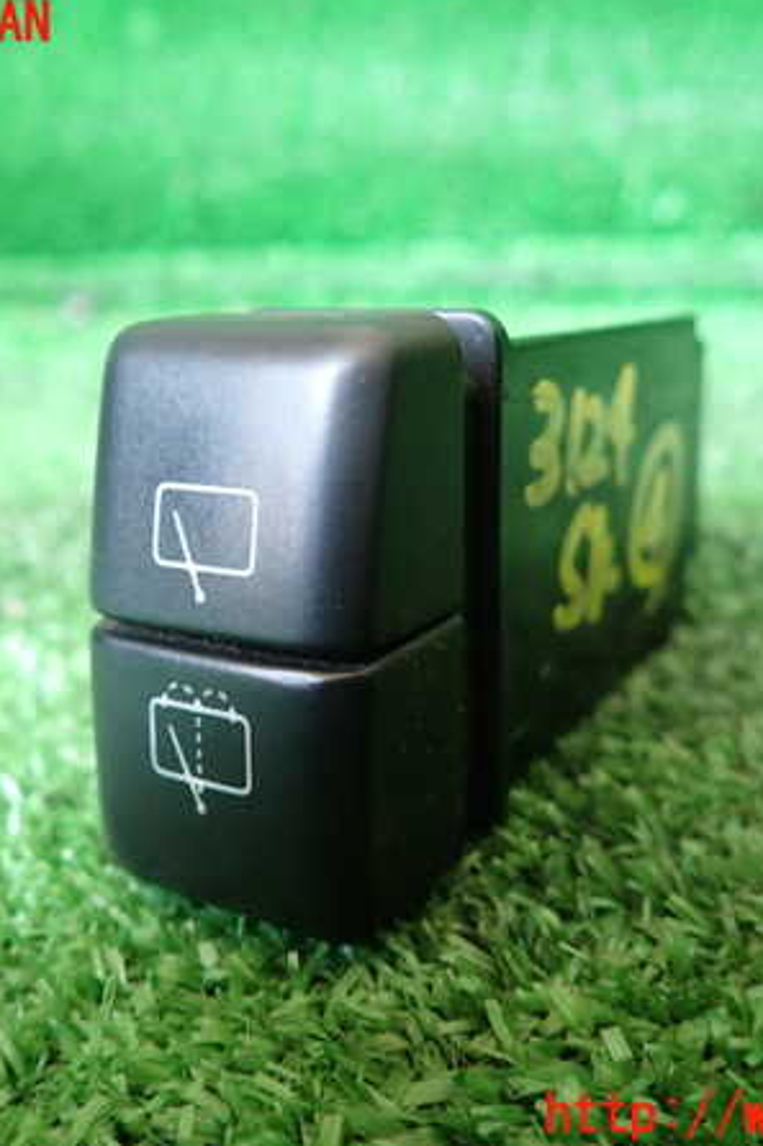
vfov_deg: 54.5
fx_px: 1113
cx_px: 355
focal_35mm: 35
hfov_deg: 37.8
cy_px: 570
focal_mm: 4.5
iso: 200
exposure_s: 1/40
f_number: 2
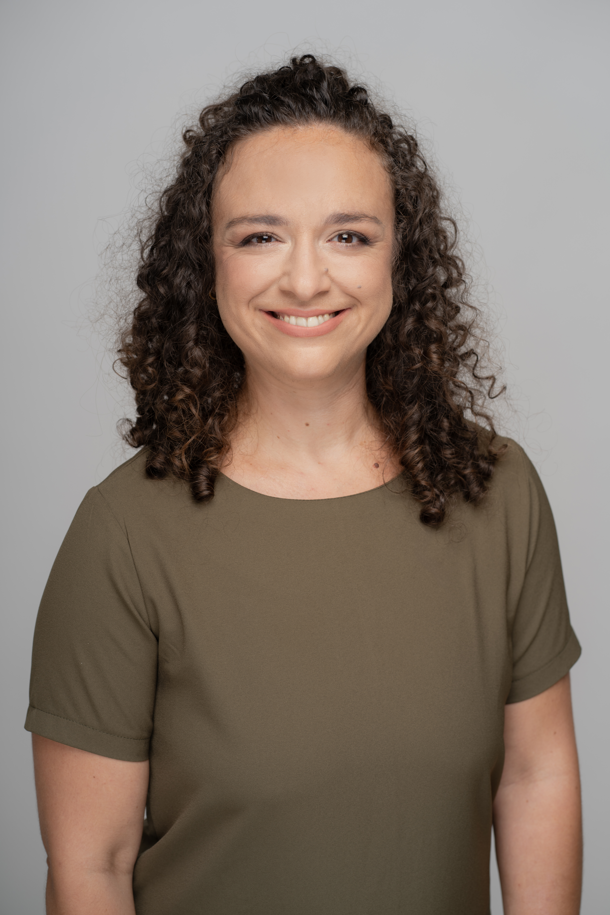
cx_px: 305
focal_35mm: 85
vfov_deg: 23.9
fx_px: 2160
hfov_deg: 16.1
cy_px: 458
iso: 50
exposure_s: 1/125
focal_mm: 85
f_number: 5.6
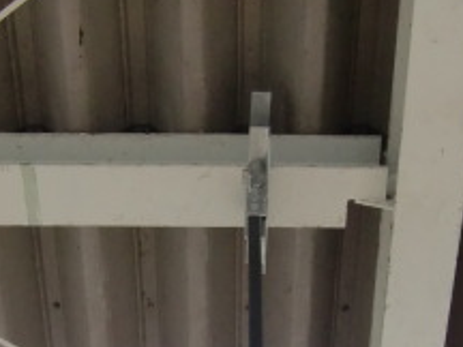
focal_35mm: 83
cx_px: 249
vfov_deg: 17.4
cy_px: 349
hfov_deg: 23.6
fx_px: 1110
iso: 200
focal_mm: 4.9
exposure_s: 1/60
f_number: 2.6
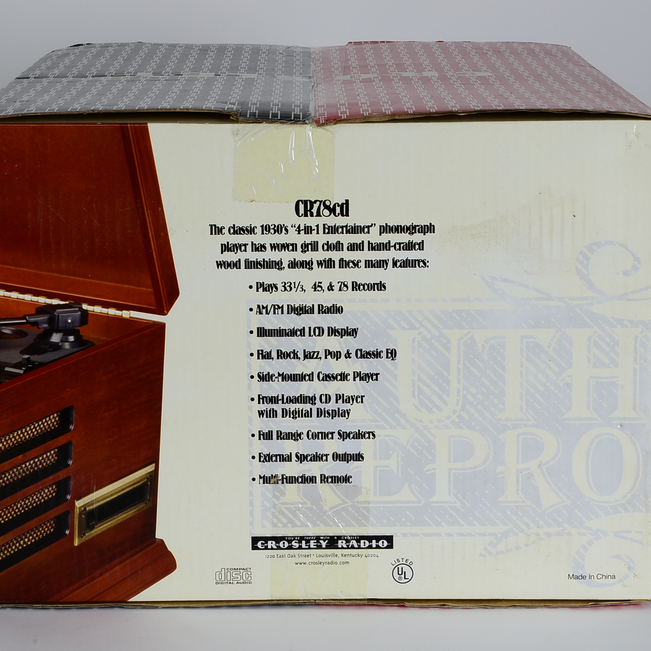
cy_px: 334
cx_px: 333
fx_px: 2234
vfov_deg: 16.6
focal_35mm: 105
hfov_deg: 16.6
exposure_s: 1/100
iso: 100
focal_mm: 52
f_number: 18
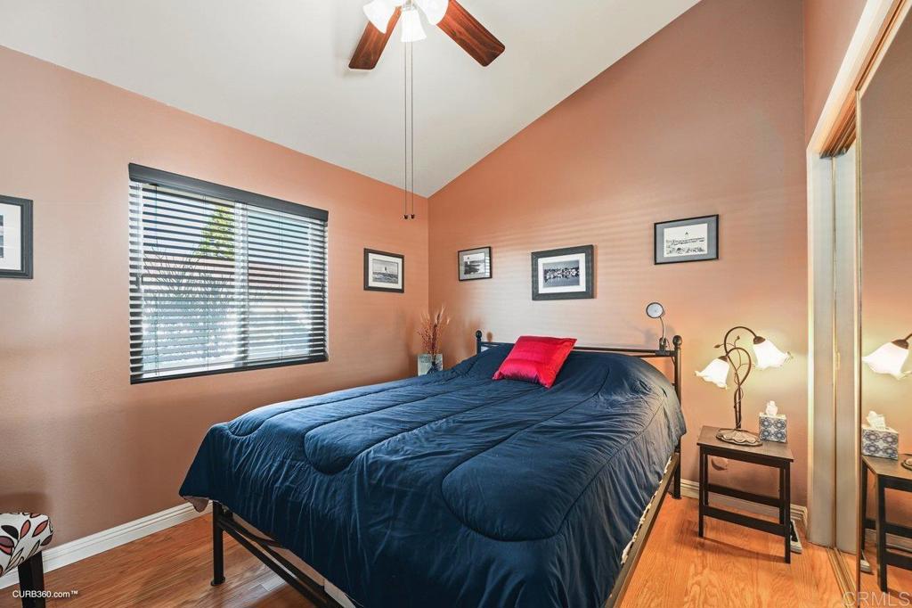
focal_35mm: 14
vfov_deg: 81.2
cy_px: 304
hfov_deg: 104.3
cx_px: 456
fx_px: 355
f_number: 6.3
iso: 640
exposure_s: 1/3
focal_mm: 14
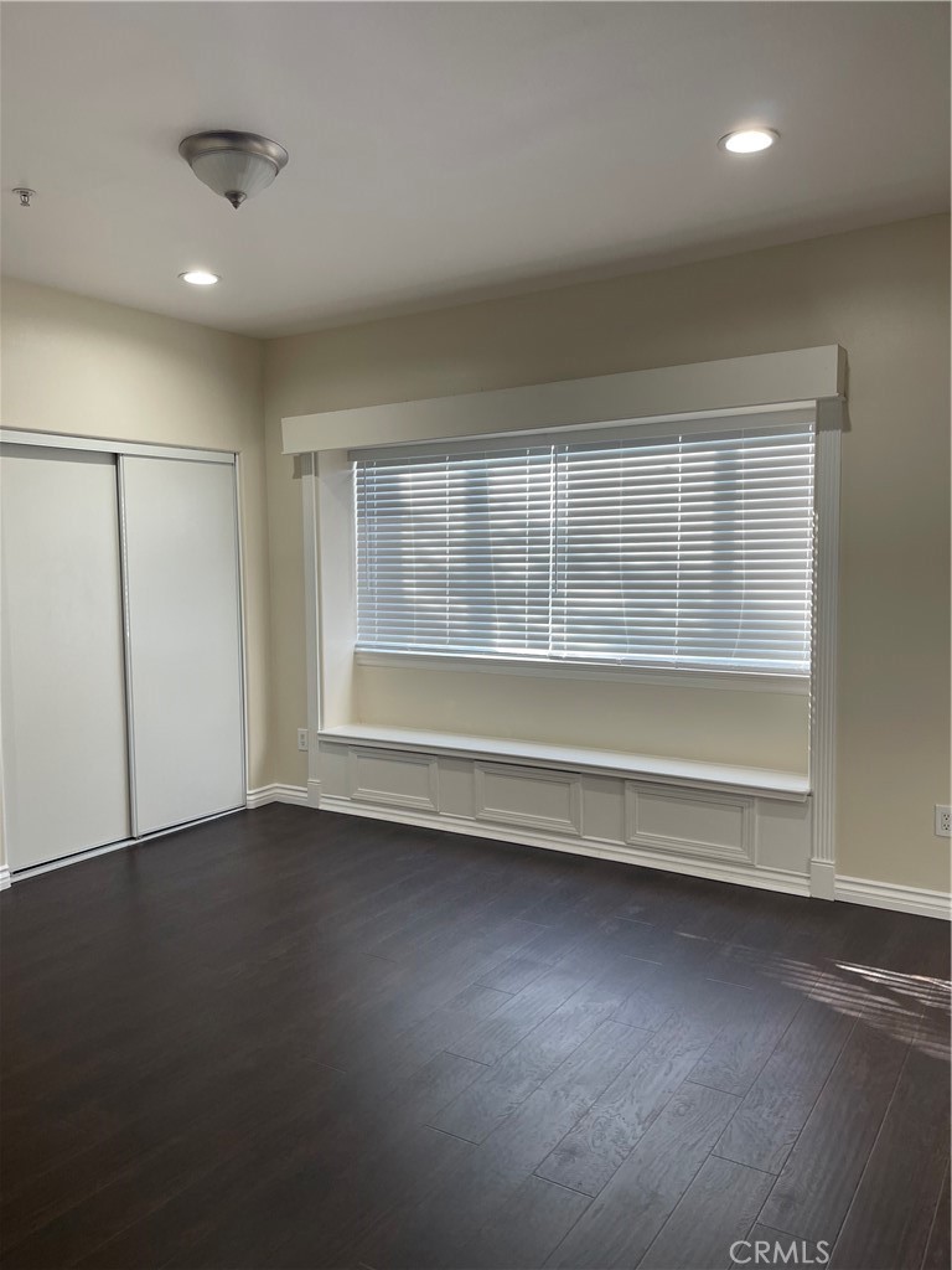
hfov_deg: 54.9
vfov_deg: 69.4
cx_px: 476
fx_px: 917
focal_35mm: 25
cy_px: 635
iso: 64
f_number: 1.6
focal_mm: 5.1
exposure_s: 1/120
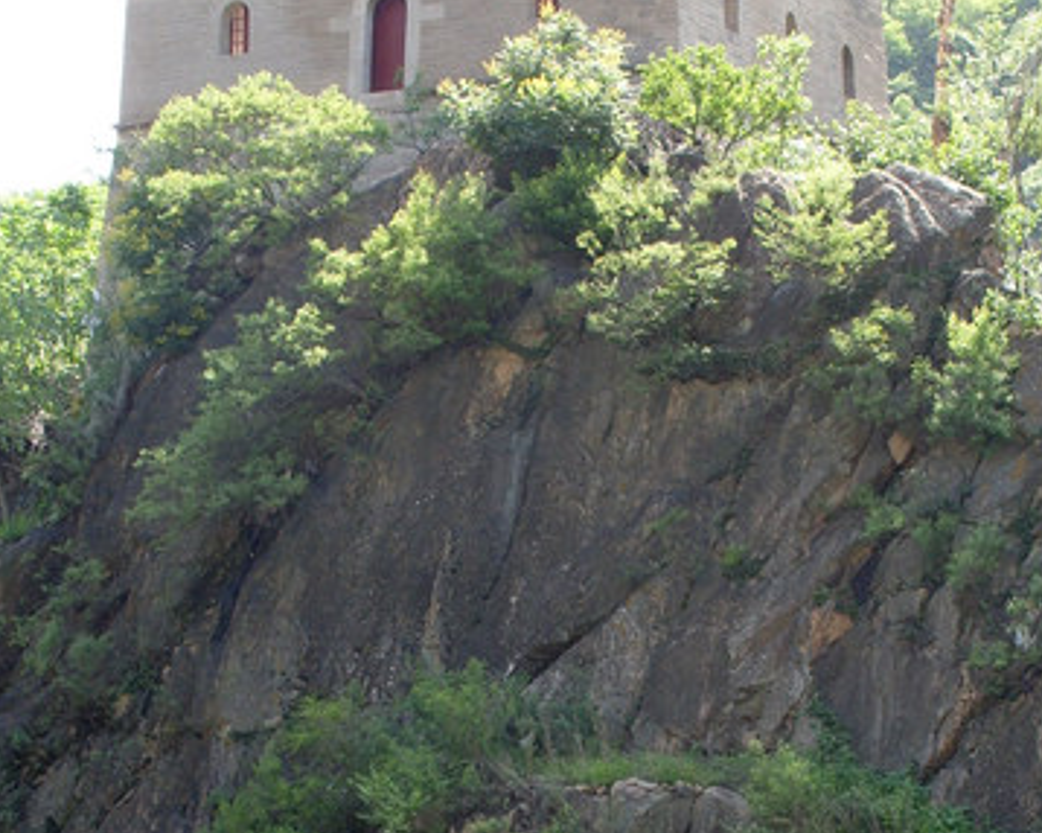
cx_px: 591
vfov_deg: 15.9
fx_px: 2959
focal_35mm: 96
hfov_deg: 20.0
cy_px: 647
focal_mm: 9.9
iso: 80
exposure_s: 1/125
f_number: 3.9
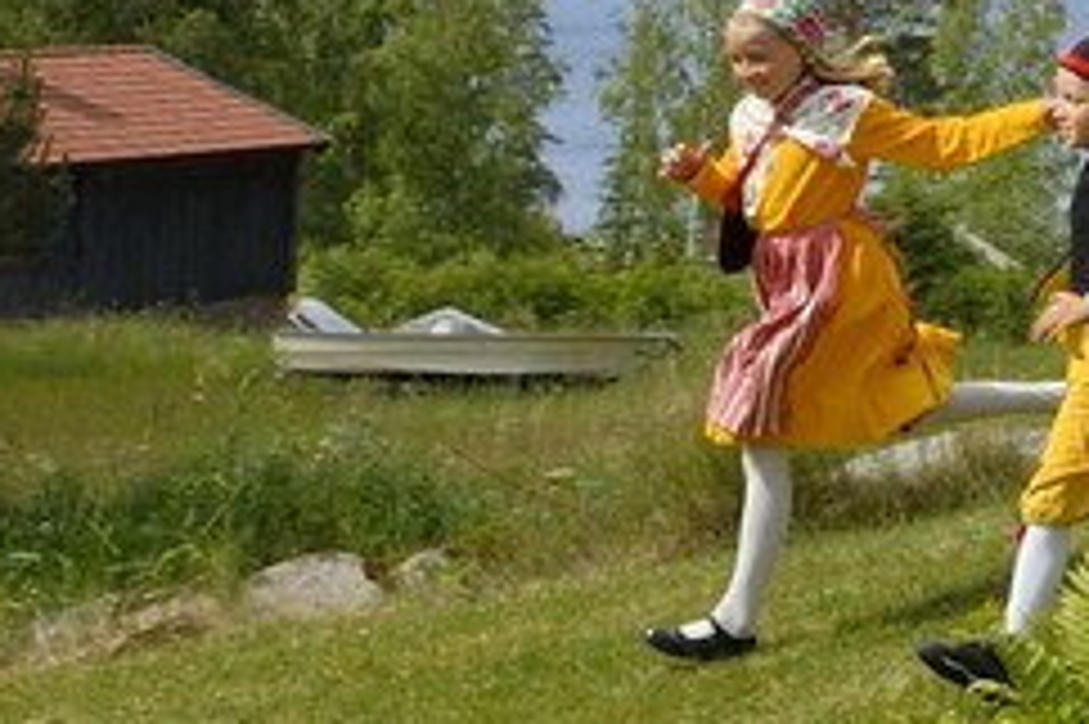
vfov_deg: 8.3
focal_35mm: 159
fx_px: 4806
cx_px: 3402
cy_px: -580
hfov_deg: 9.6
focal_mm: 24
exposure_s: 1/400
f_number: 10
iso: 200
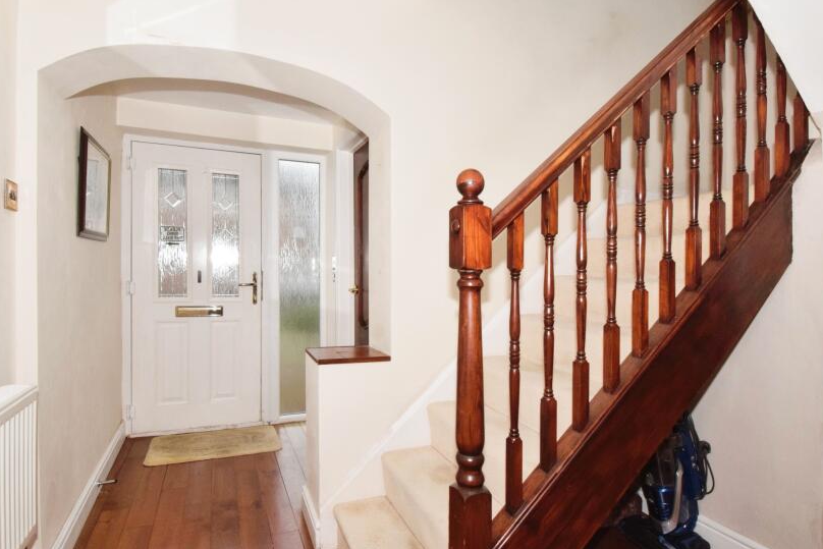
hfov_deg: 86.9
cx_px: 397
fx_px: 434
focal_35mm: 19
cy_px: 280
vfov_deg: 64.6
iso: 1000
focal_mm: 10
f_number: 14
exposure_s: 1/60
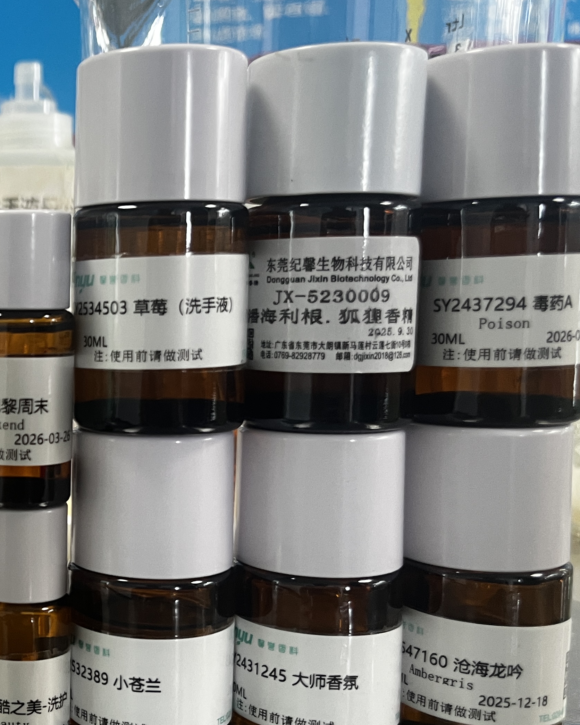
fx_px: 1051
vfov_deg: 37.8
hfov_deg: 27.7
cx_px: -84
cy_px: 446
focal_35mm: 49
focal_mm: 5.1
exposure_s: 1/63
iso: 125
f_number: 1.6
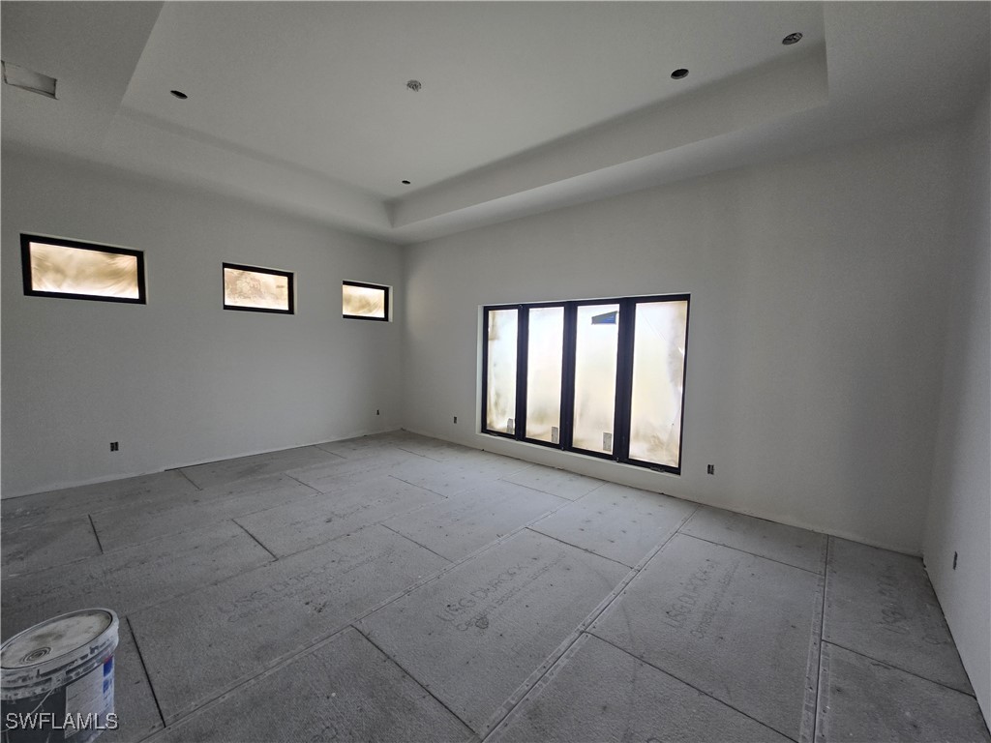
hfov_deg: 106.2
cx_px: 496
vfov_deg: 89.9
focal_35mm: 13
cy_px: 372
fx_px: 372
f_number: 2.2
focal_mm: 2.2
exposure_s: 1/60
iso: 64
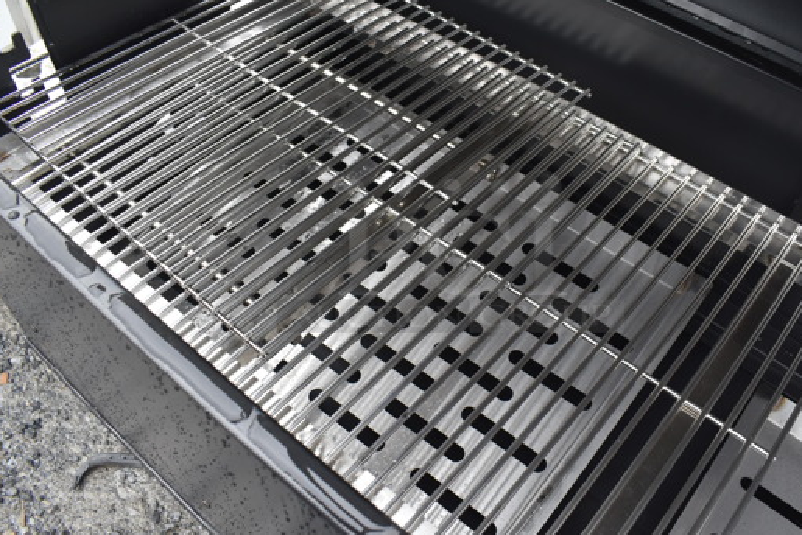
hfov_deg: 58.5
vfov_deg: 41.1
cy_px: 250
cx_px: 452
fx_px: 713
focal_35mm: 32
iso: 320
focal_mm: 18
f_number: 5.6
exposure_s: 1/125
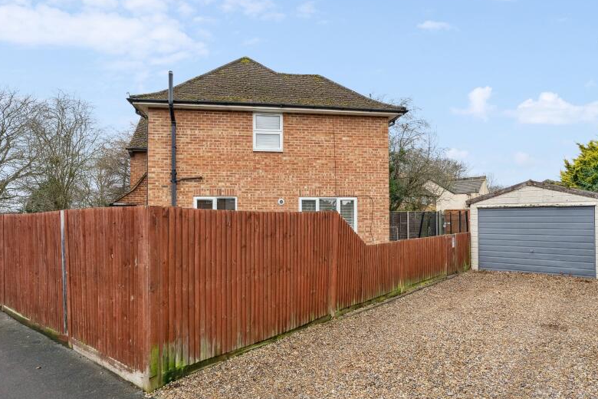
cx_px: 290
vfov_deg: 59.4
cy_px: 214
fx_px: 349
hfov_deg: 81.2
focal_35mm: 21
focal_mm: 16
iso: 640
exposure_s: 1/125
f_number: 9
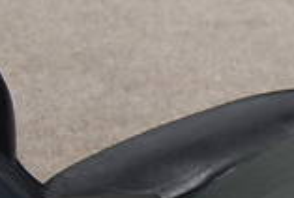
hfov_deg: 8.5
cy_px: 173
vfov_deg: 6.0
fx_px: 1877
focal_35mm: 229
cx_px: 566
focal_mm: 30
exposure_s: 1/60
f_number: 4.2
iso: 200
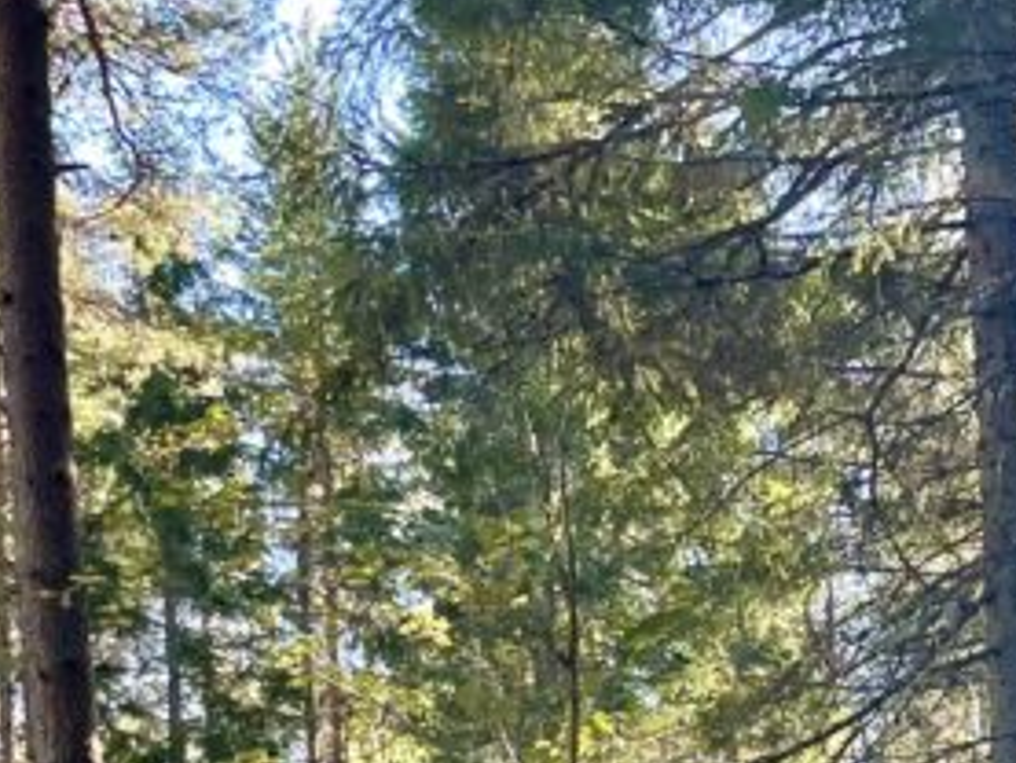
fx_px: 2819
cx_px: 1629
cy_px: 1332
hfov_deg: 17.8
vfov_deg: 13.9
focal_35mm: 96
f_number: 1.6
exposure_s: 1/141
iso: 32
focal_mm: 4.2
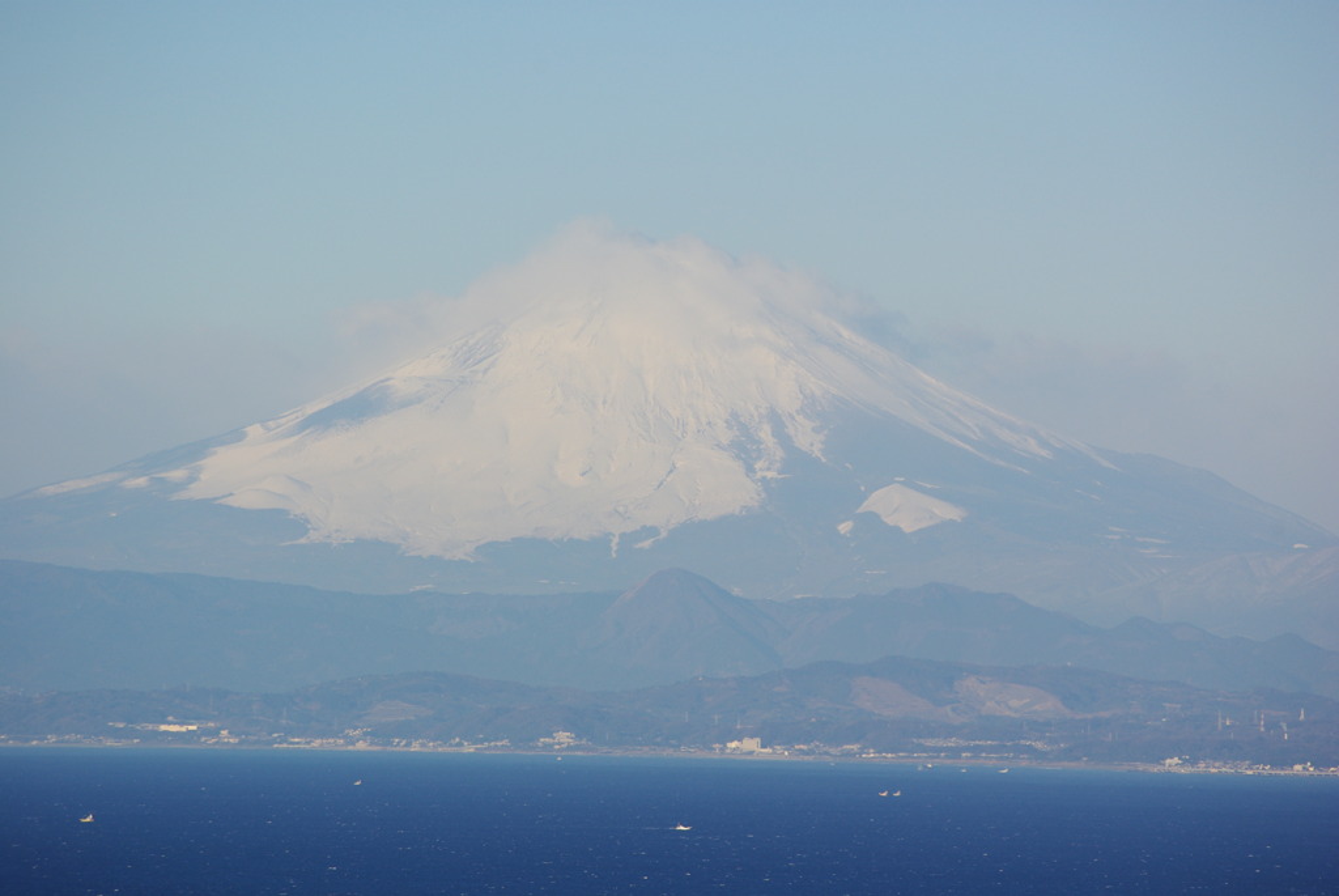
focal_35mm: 300
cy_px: 448
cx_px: 670
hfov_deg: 6.9
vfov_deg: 4.6
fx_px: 11169
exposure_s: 1/350
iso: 100
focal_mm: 200
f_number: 8
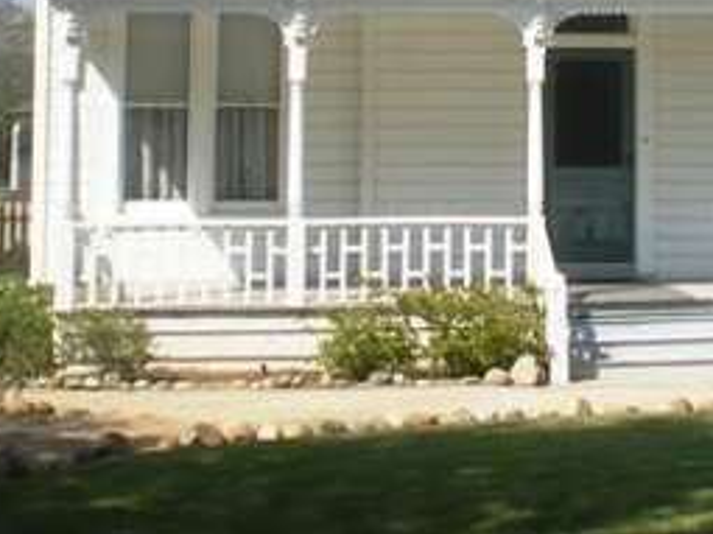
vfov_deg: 12.8
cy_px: -101
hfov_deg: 17.3
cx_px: 537
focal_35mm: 113
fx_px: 2326
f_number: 4.6
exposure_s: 1/500
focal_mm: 6.3
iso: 50
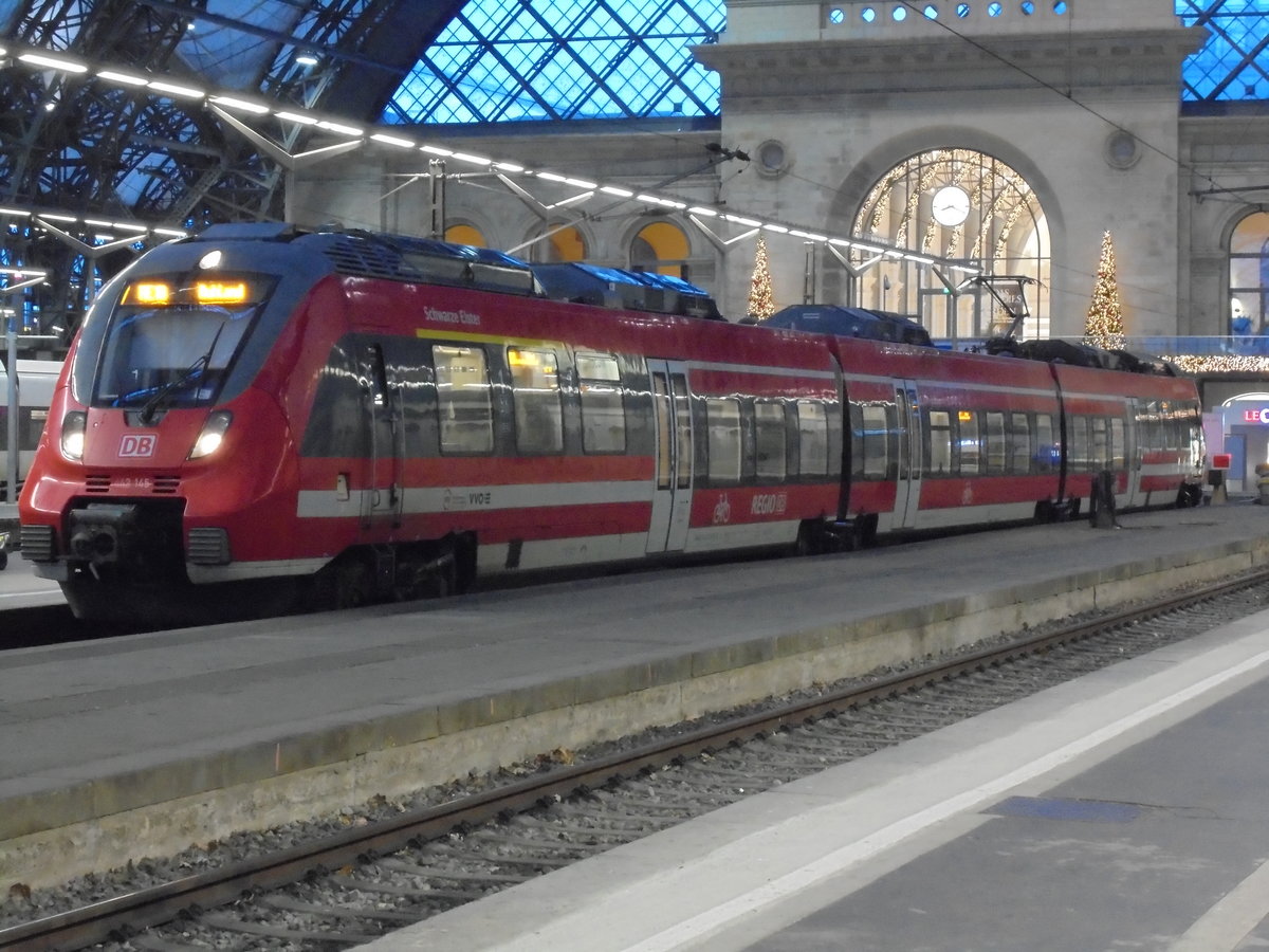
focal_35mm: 83
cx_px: 634
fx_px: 3043
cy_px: 476
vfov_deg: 17.8
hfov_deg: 23.6
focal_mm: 14.9
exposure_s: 1/5
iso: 800
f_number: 6.7
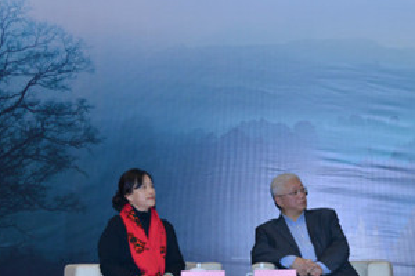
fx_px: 1268
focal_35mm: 110
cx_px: 405
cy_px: 115
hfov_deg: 18.2
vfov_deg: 12.4
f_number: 7.1
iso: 800
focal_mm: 55
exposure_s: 1/60
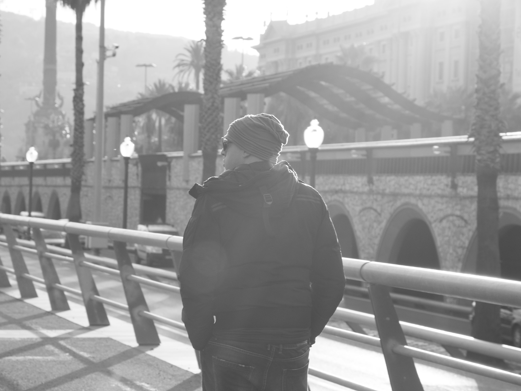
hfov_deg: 15.5
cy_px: 195
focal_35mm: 127
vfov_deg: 11.7
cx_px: 241
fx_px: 1911
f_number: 9
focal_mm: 78
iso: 400
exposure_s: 1/320
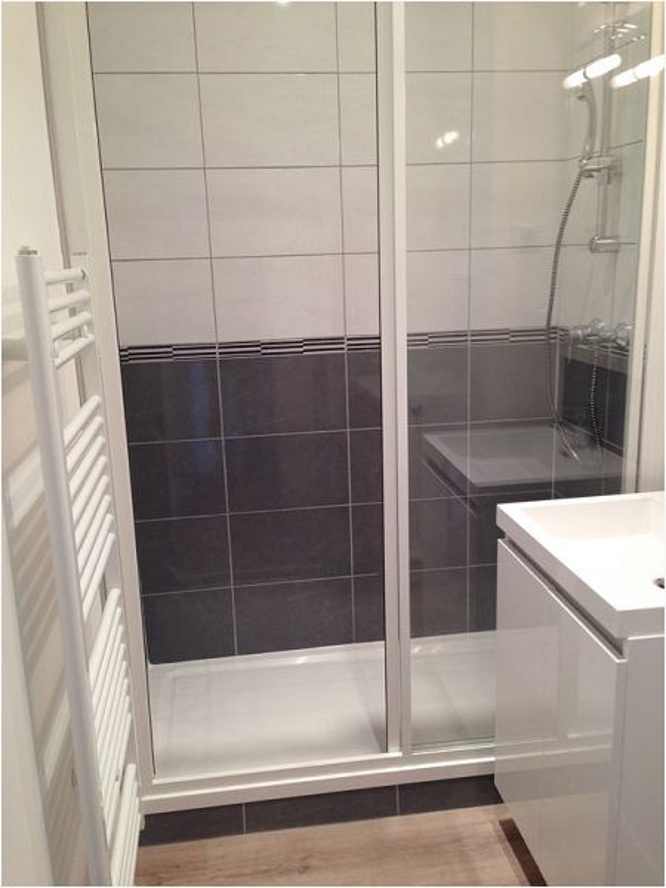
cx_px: 333
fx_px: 847
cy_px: 444
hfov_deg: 42.9
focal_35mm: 33
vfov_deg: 55.4
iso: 100
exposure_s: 1/20
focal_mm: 4.12
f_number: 2.4
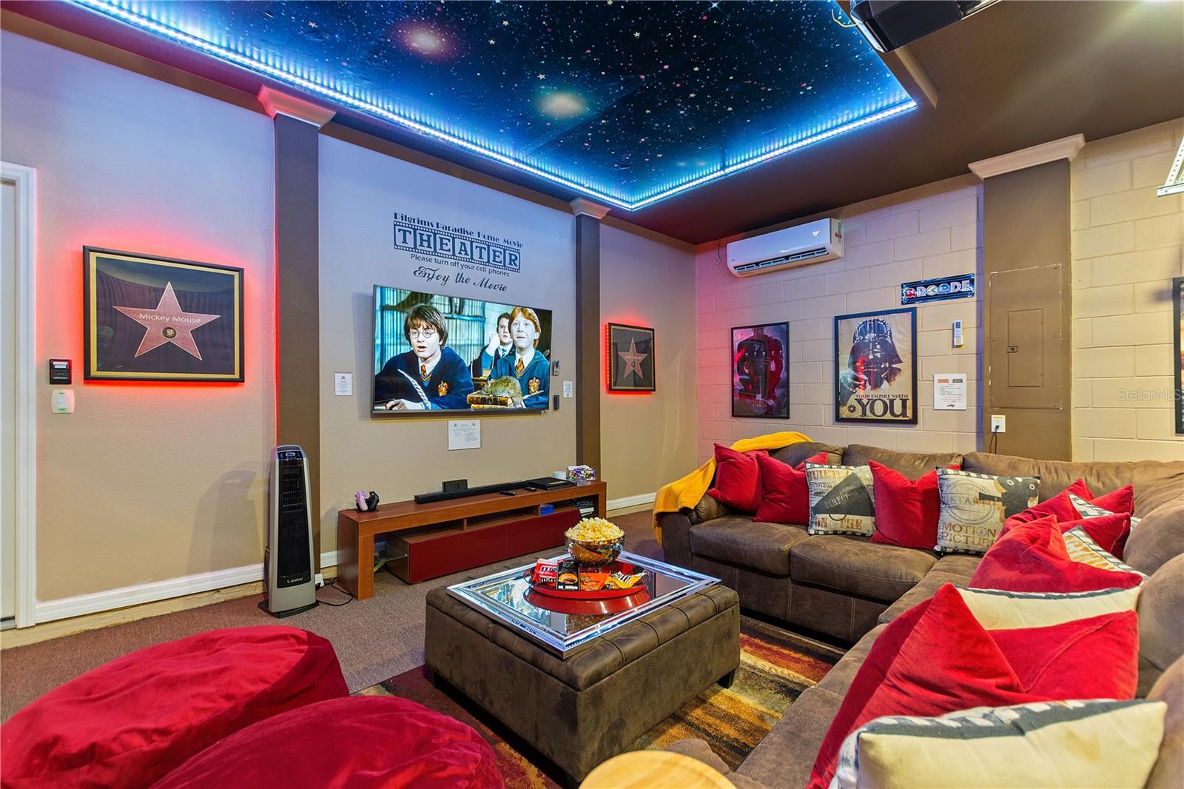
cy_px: 394
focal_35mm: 15
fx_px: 493
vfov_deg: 77.3
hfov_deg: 100.4
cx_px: 592
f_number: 4.5
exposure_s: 3
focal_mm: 10
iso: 400
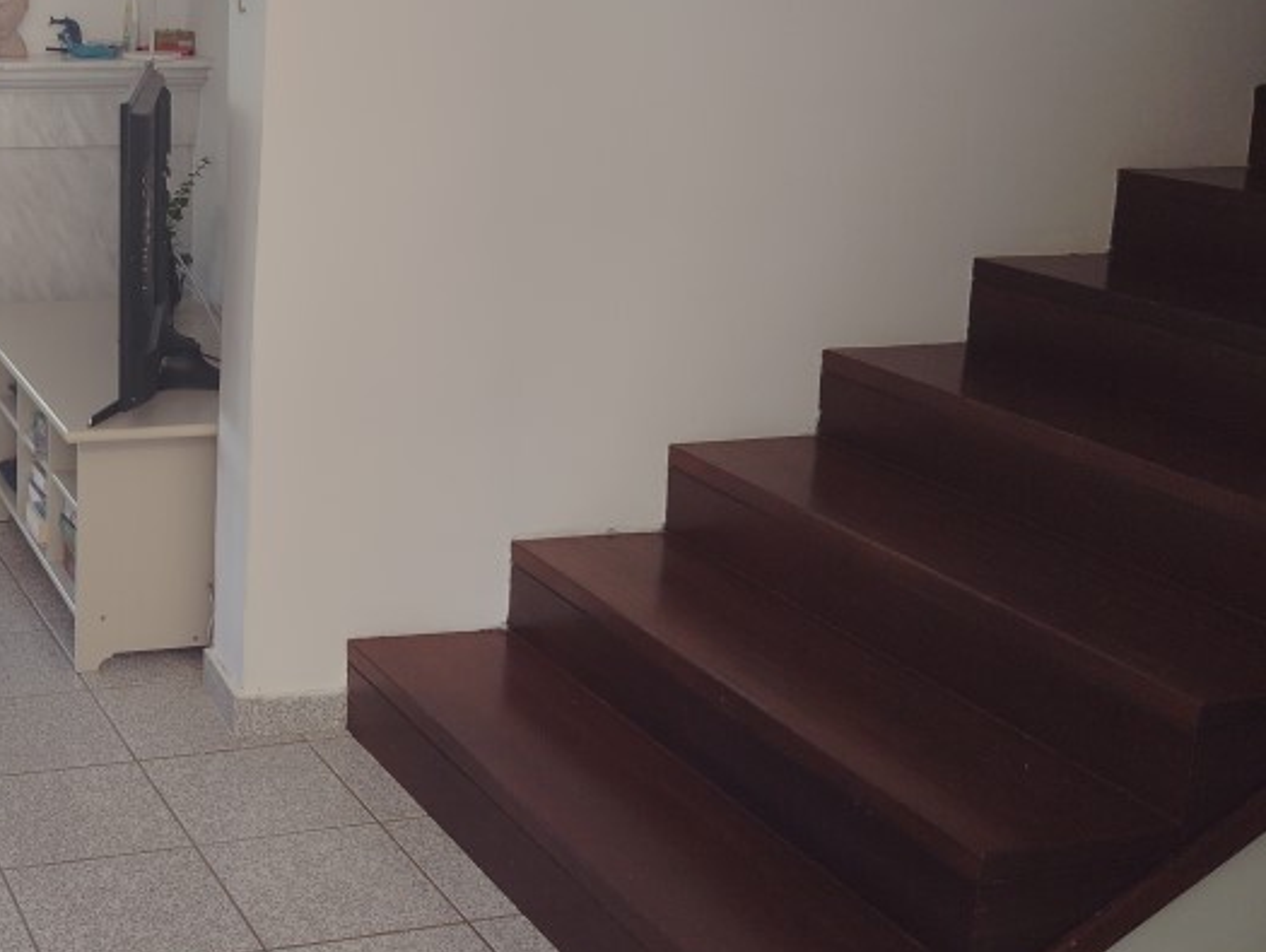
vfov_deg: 28.4
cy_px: 301
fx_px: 1867
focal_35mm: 51
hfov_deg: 35.2
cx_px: 123
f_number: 1.8
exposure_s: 1/100
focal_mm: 4.22
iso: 134
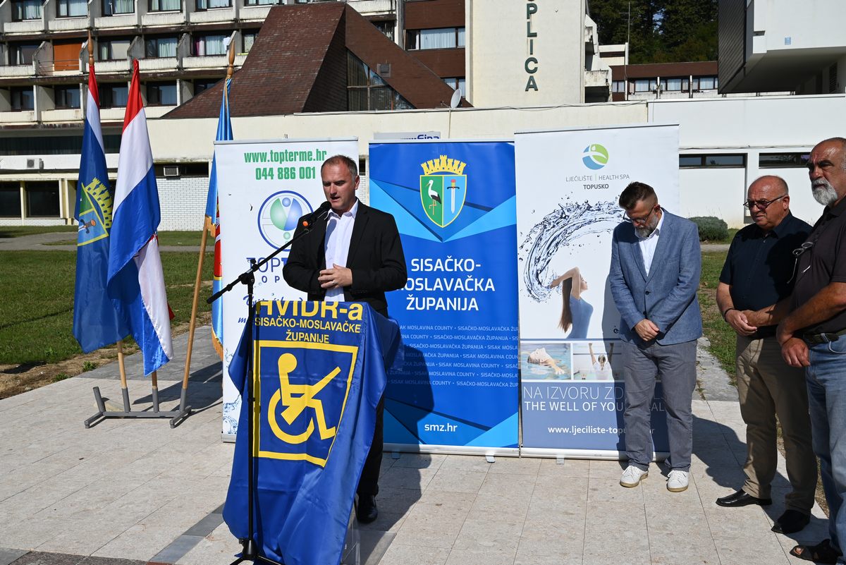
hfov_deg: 54.4
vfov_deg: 37.9
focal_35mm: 35
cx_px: 423
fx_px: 823
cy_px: 282
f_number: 9
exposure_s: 1/640
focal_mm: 35
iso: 100
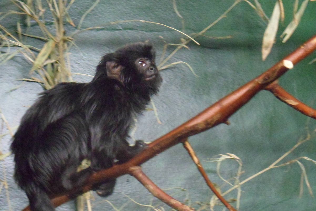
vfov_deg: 11.8
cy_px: 103
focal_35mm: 116
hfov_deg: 17.6
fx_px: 1018
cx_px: 118
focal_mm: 14
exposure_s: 1/10
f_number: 5.1
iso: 800
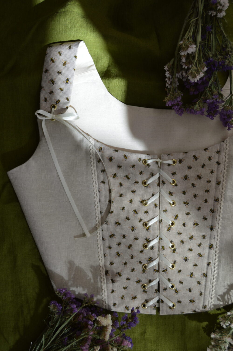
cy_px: 176
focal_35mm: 42
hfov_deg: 31.8
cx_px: 116
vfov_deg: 46.4
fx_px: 408
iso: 100
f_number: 6.3
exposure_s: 1/160
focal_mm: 28
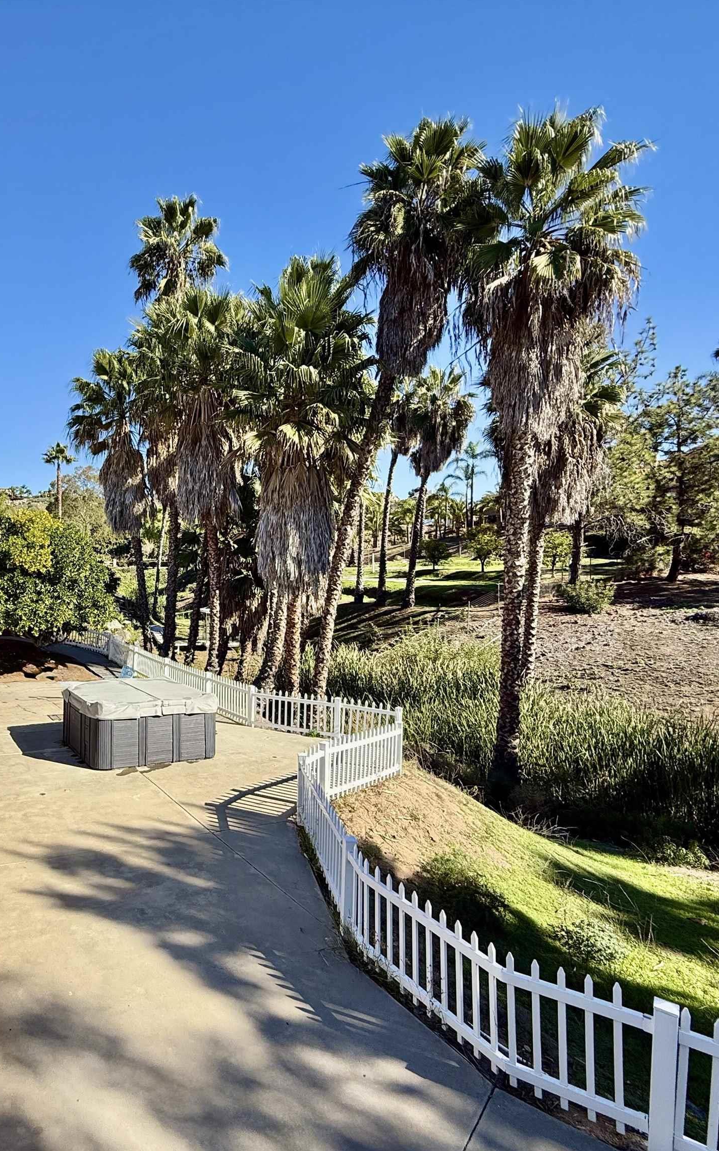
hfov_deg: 55.0
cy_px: 579
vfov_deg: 85.1
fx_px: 627
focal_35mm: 20
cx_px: 132
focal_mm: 2.22
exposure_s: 1/1431
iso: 64
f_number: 2.2
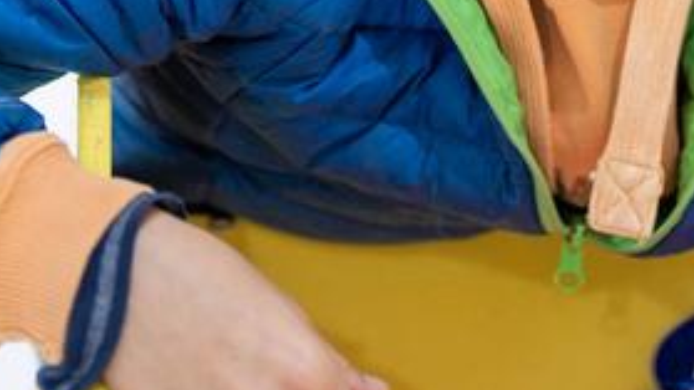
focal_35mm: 169
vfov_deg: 7.0
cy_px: -343
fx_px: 3110
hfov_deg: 12.6
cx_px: 602
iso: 400
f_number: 1.2
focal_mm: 50
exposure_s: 1/160
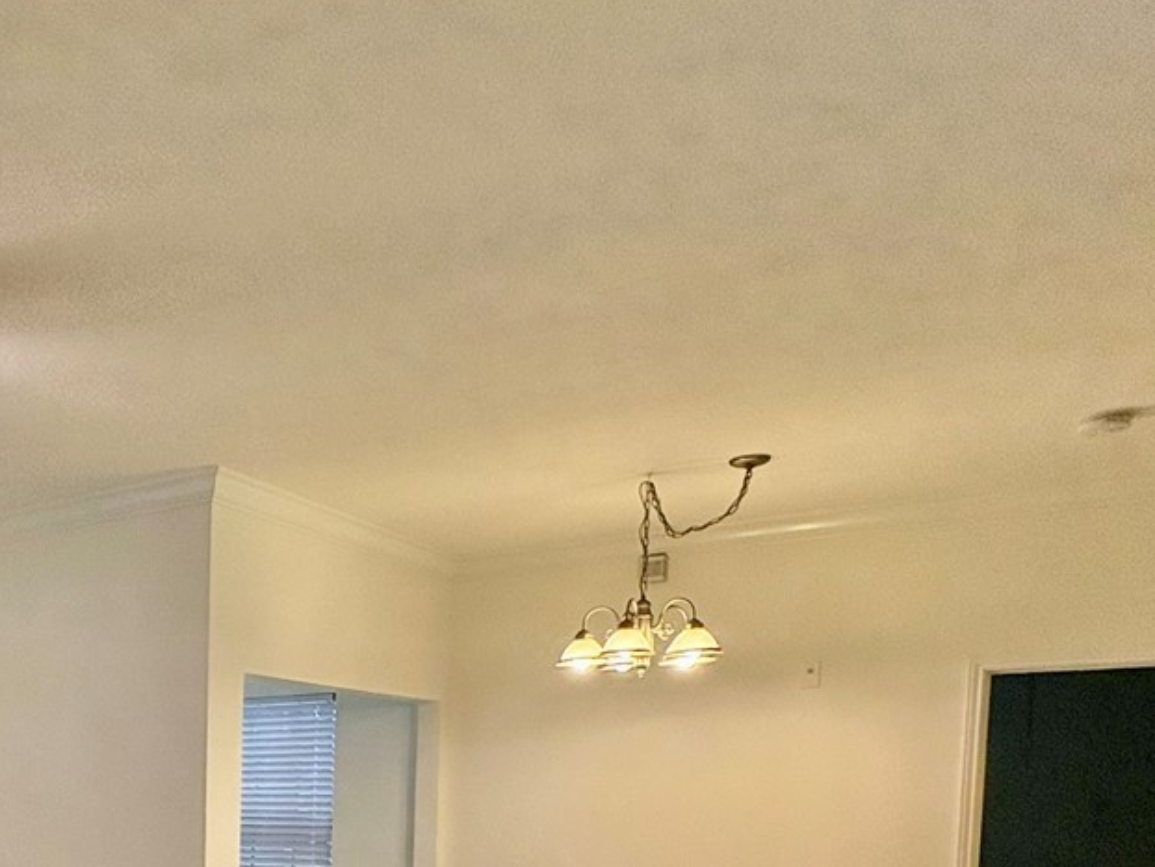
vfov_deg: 35.6
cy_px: 882
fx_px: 1202
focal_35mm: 36
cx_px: 41
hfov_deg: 44.8
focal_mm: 2.22
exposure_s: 1/120
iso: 200
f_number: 2.2
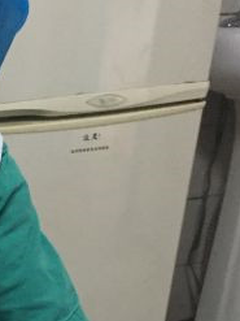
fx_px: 870
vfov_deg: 19.8
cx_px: -135
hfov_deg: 14.5
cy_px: 372
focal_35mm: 94
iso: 320
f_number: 2.2
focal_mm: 4.15
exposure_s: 1/33
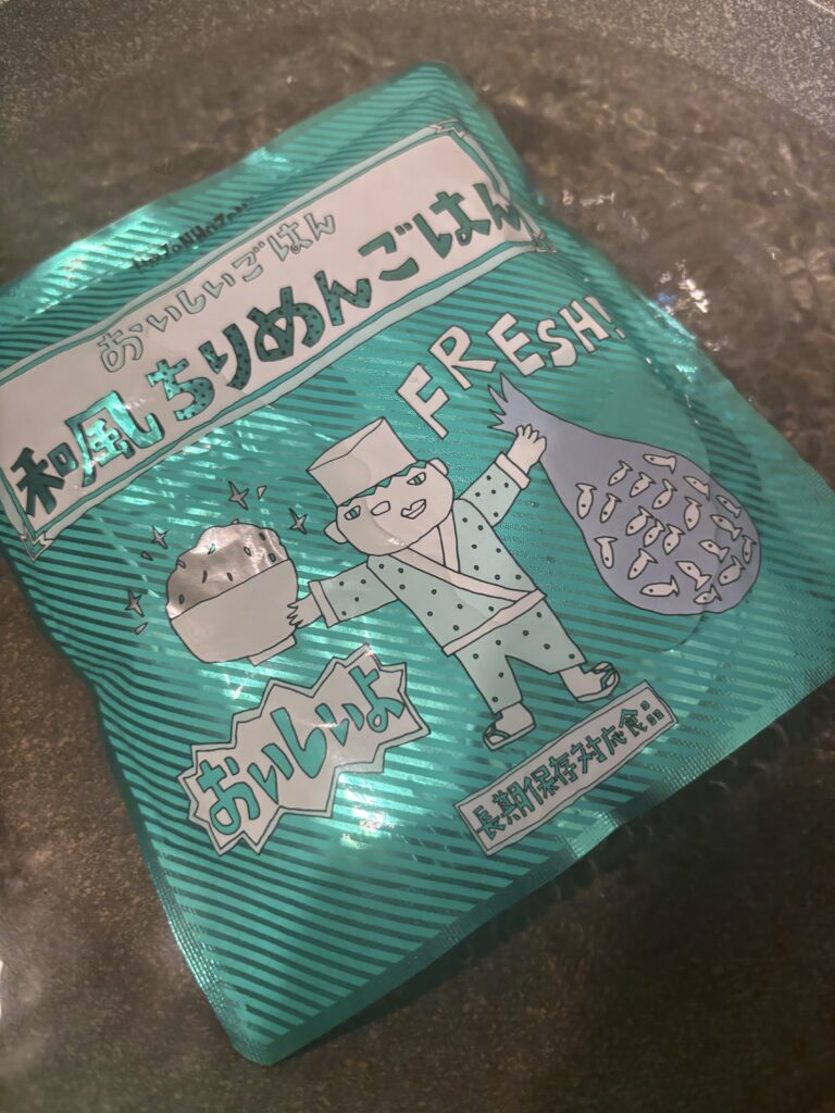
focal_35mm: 26
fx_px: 836
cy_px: 556
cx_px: 418
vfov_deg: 67.3
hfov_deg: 53.1
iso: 250
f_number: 1.6
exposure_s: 1/60
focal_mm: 5.96
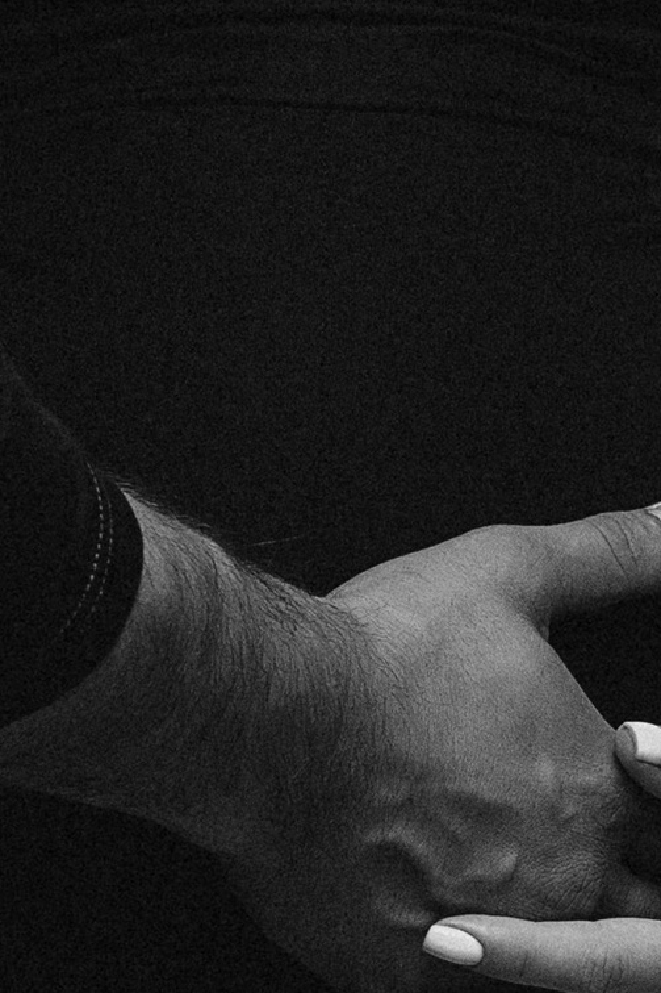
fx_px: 9533
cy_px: -162
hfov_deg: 4.0
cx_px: -93
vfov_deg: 5.9
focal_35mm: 346
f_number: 5.6
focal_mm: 68
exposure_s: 1/160
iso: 250
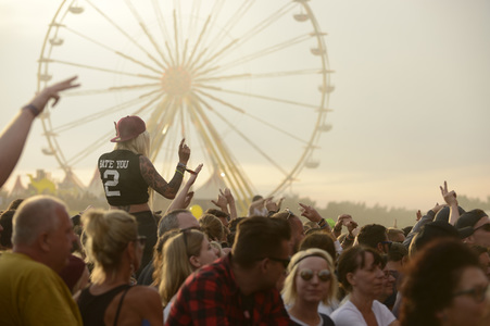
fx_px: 1578
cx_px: 245
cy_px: 163
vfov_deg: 11.8
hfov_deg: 17.7
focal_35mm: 116
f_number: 5
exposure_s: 1/400
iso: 200
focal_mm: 116
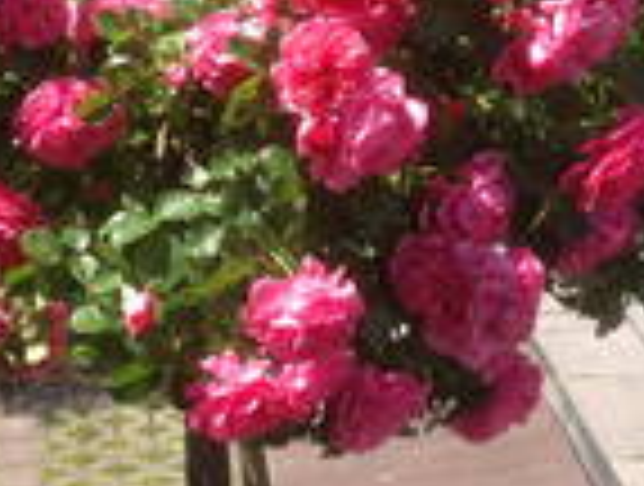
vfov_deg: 15.6
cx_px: 221
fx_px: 1716
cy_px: -86
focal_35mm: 92
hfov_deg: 21.2
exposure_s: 1/775
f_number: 2.4
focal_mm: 4.12
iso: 50
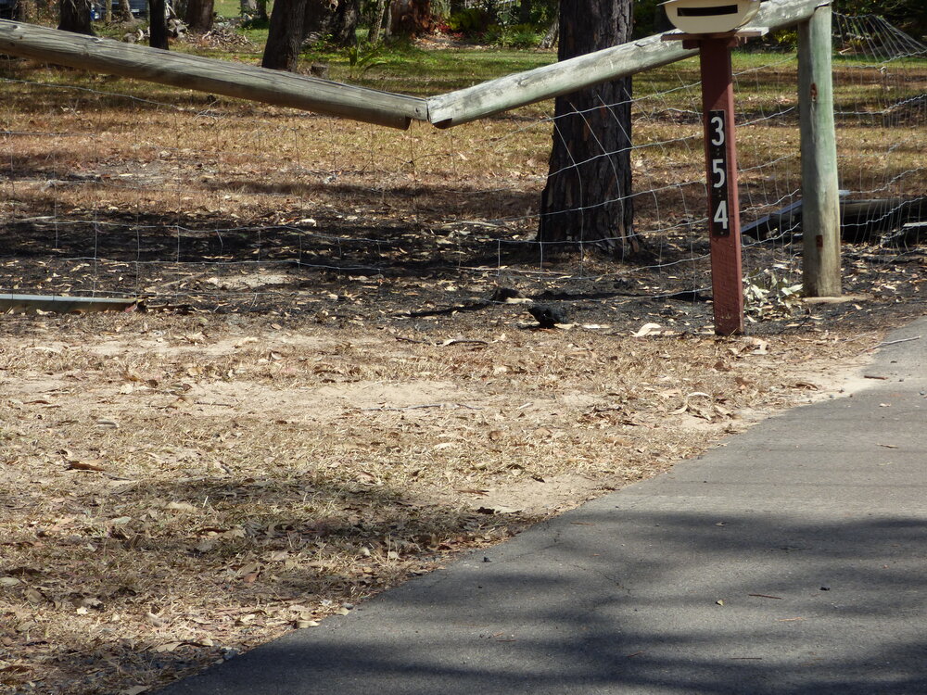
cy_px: 348
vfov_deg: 10.4
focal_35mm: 143
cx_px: 464
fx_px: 3829
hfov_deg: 13.8
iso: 100
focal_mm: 23.31
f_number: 5.2
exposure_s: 1/400
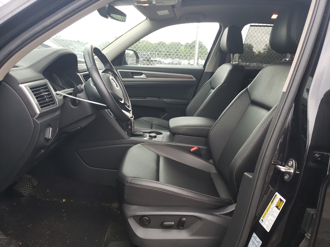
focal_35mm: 26
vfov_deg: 53.1
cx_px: 165
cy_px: 124
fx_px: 248
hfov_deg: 67.3
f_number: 1.5
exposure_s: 1/60.2
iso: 102
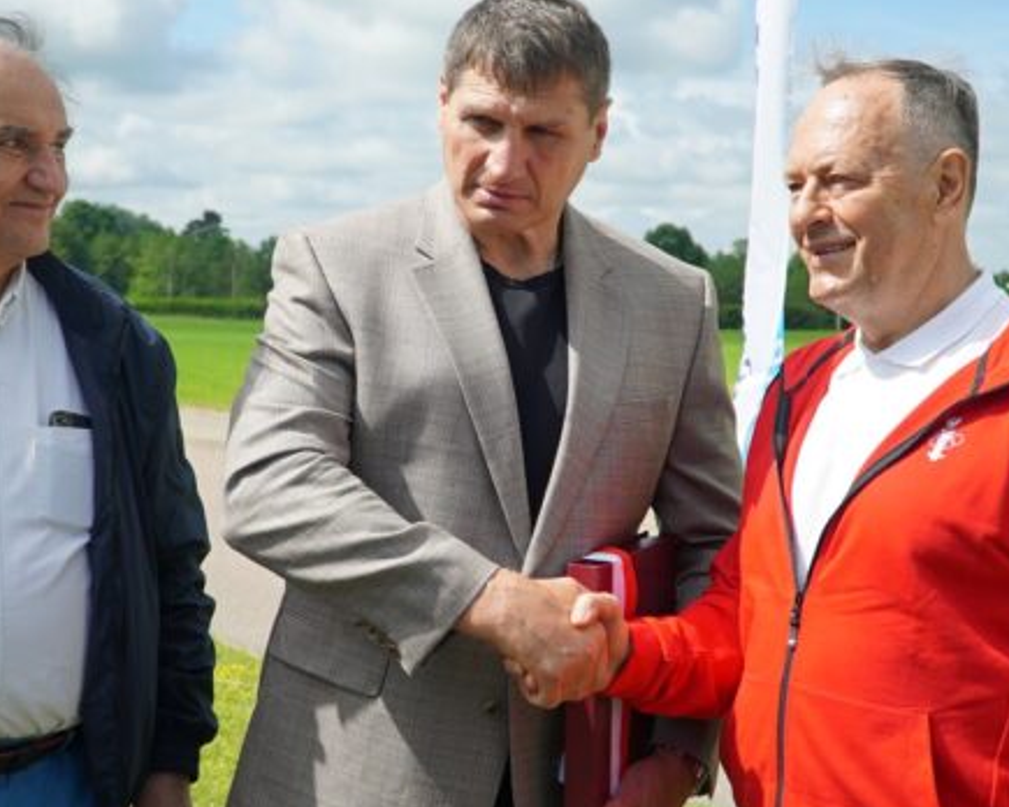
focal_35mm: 57
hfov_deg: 33.0
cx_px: 498
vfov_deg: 26.7
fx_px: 1702
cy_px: 427
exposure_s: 1/500
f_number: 5.6
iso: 100
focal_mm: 28
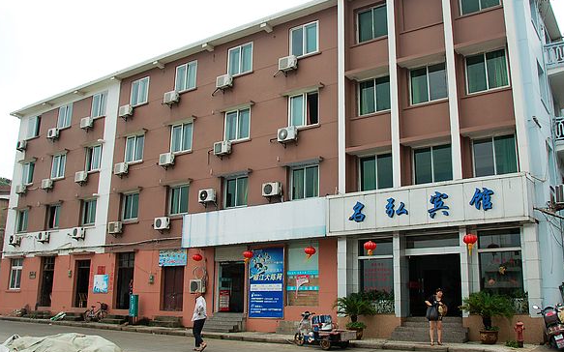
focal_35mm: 33
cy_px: 171
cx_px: 328
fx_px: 507
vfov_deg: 38.3
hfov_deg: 57.9
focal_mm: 18
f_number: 9
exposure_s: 1/320
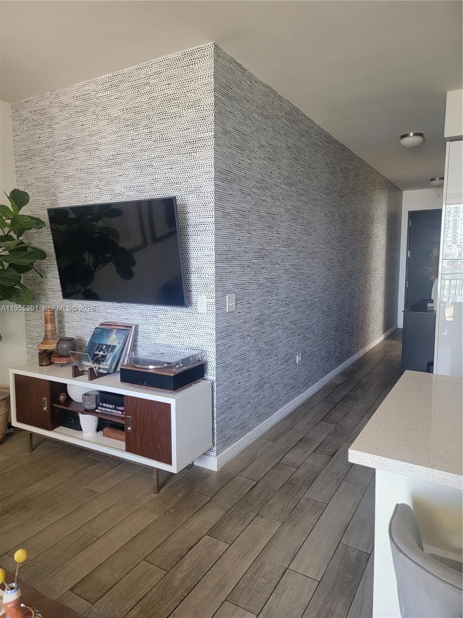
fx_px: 428
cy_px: 309
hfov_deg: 56.8
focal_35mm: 24
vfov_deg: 71.6
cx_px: 232
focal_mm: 6.7
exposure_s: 1/60
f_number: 1.8
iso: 160
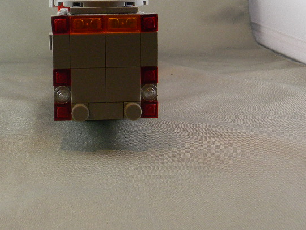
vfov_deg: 26.8
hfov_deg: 35.5
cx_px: 86
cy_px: 33
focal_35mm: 53
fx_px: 469
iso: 258
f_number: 3.5
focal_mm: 5
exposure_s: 1/30
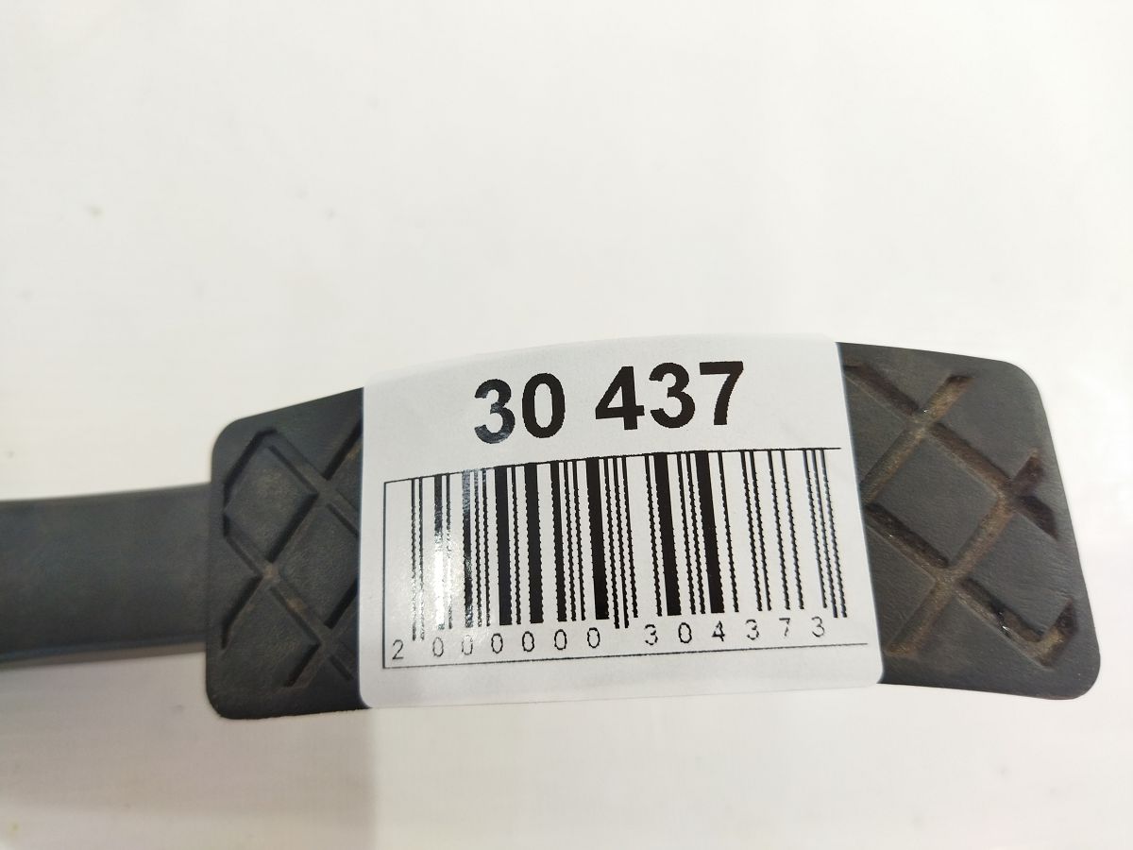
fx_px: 884
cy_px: 425
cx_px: 566
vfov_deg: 51.4
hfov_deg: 65.3
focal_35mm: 27
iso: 126
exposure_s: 1/50
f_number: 1.79
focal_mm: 4.71
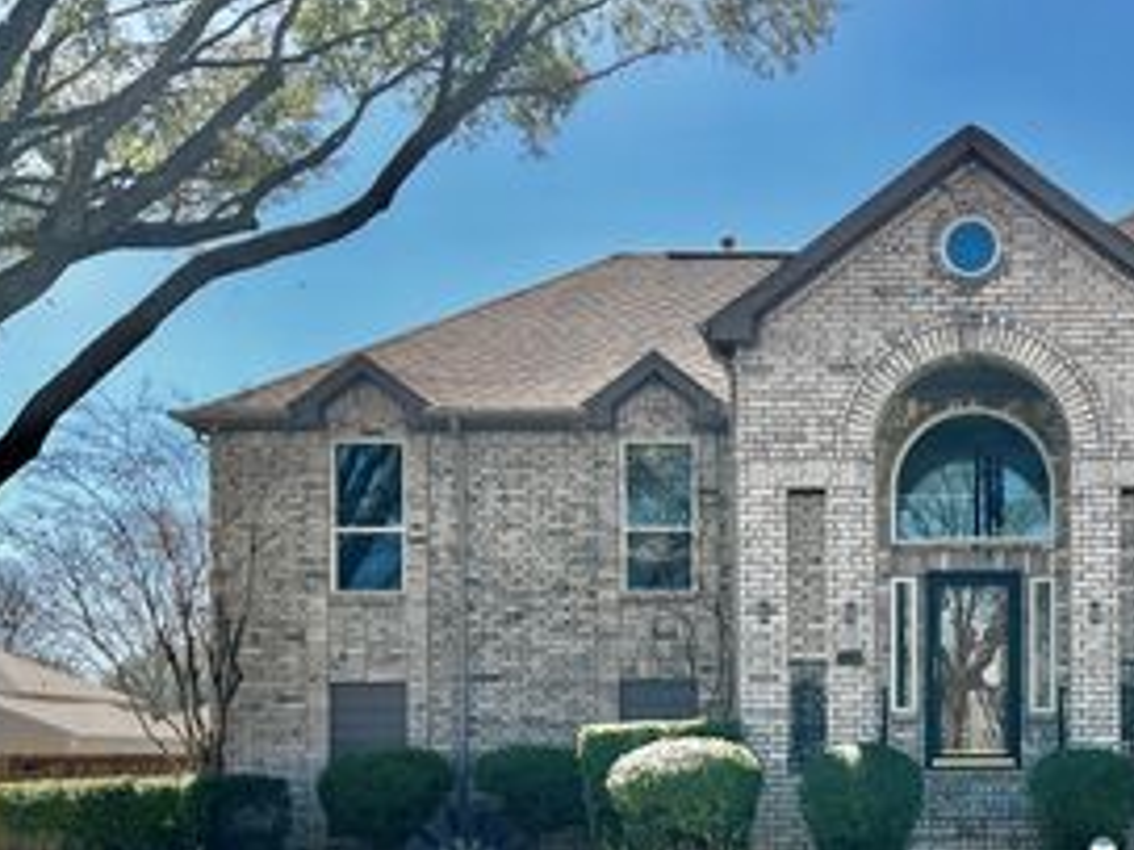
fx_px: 1572
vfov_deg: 29.8
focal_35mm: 48
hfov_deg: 37.8
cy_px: 639
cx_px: 950
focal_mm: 5.7
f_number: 1.5
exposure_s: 1/3077
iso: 50
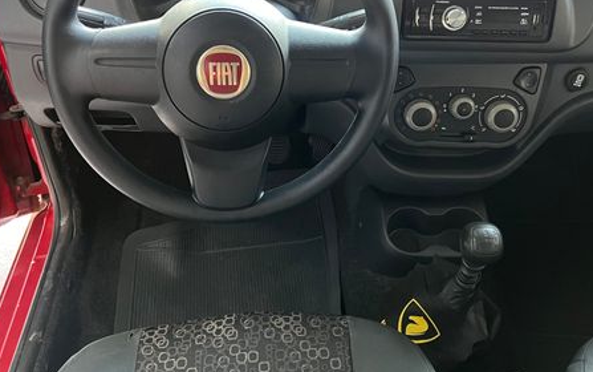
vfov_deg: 43.0
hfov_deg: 64.6
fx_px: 469
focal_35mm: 29
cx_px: 297
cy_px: 145
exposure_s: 1/60
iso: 400
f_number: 1.5
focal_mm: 5.7
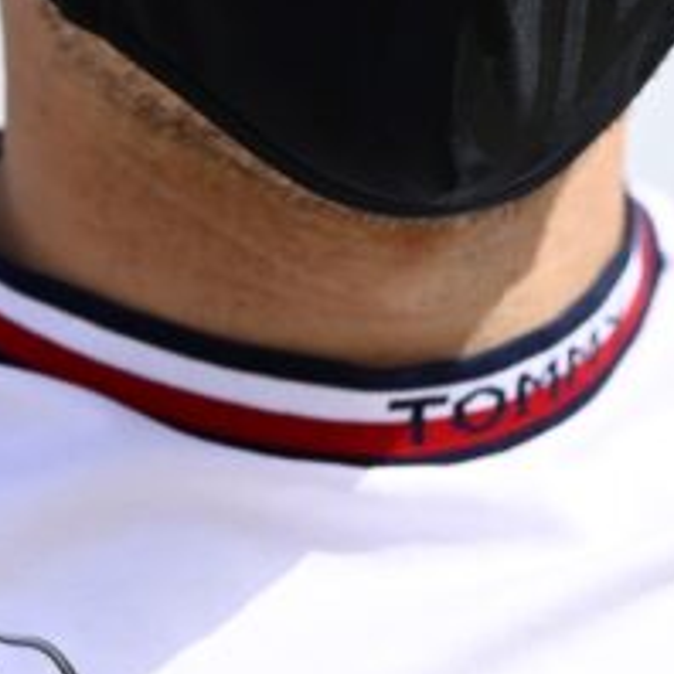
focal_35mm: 1321
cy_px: -129
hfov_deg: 1.3
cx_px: 477
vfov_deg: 1.3
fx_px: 29100
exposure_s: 1/4000
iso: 200
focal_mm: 400
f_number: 3.2
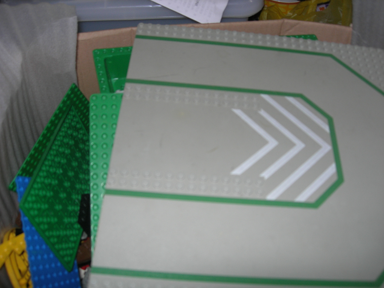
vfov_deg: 37.7
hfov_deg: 49.0
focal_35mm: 38
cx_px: 192
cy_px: 144
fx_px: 422
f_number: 2.8
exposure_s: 1/60.1
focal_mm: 7.8
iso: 64
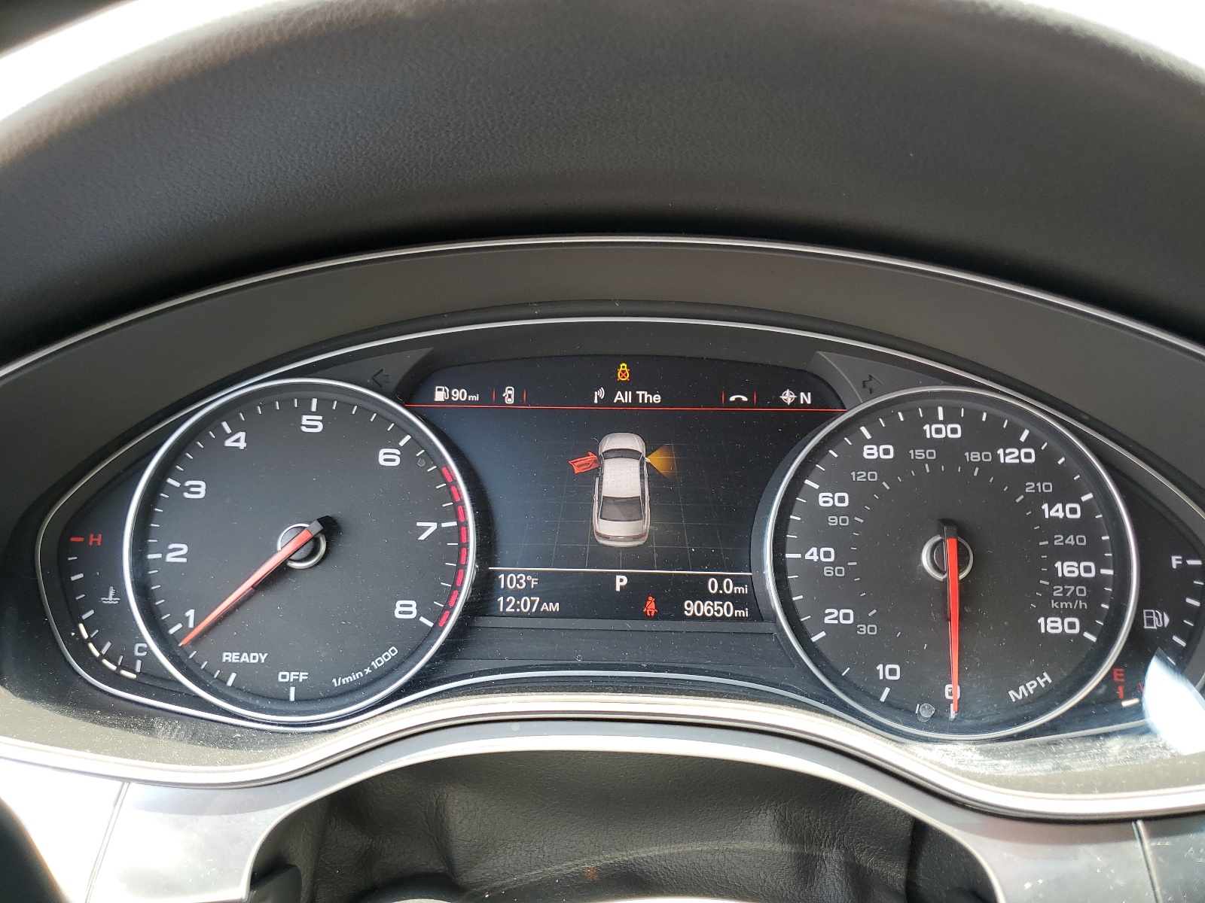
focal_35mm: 26
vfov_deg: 53.1
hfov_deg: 67.3
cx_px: 602
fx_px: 905
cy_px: 452
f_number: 1.5
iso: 50
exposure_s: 1/128
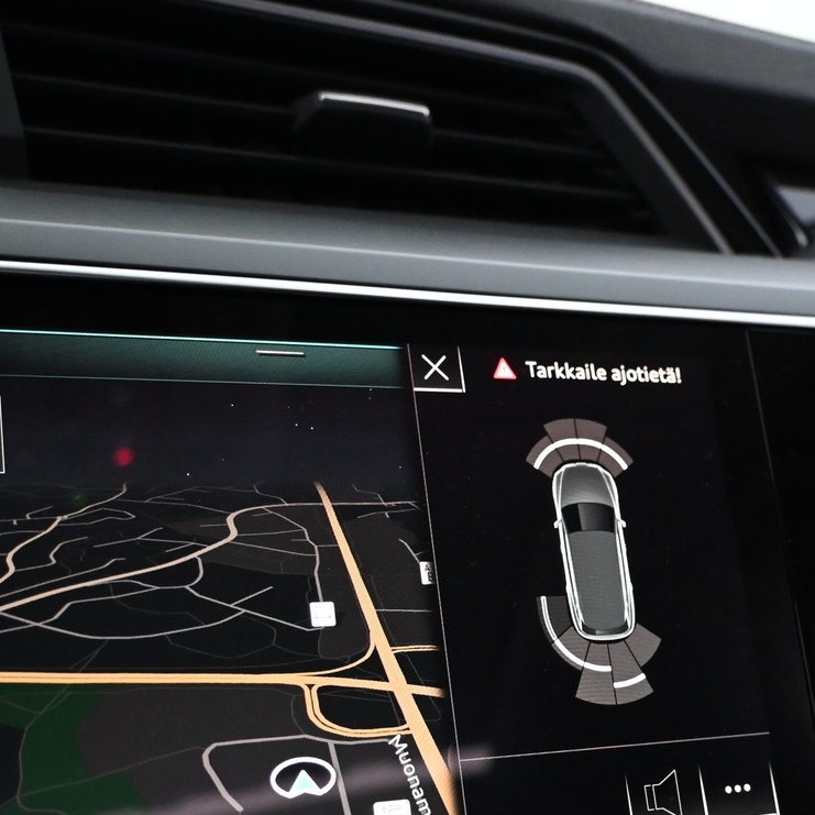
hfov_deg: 32.2
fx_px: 1410
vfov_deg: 31.8
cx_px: 486
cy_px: 580
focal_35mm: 53
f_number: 3.8
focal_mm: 19
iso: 3600
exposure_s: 1/60
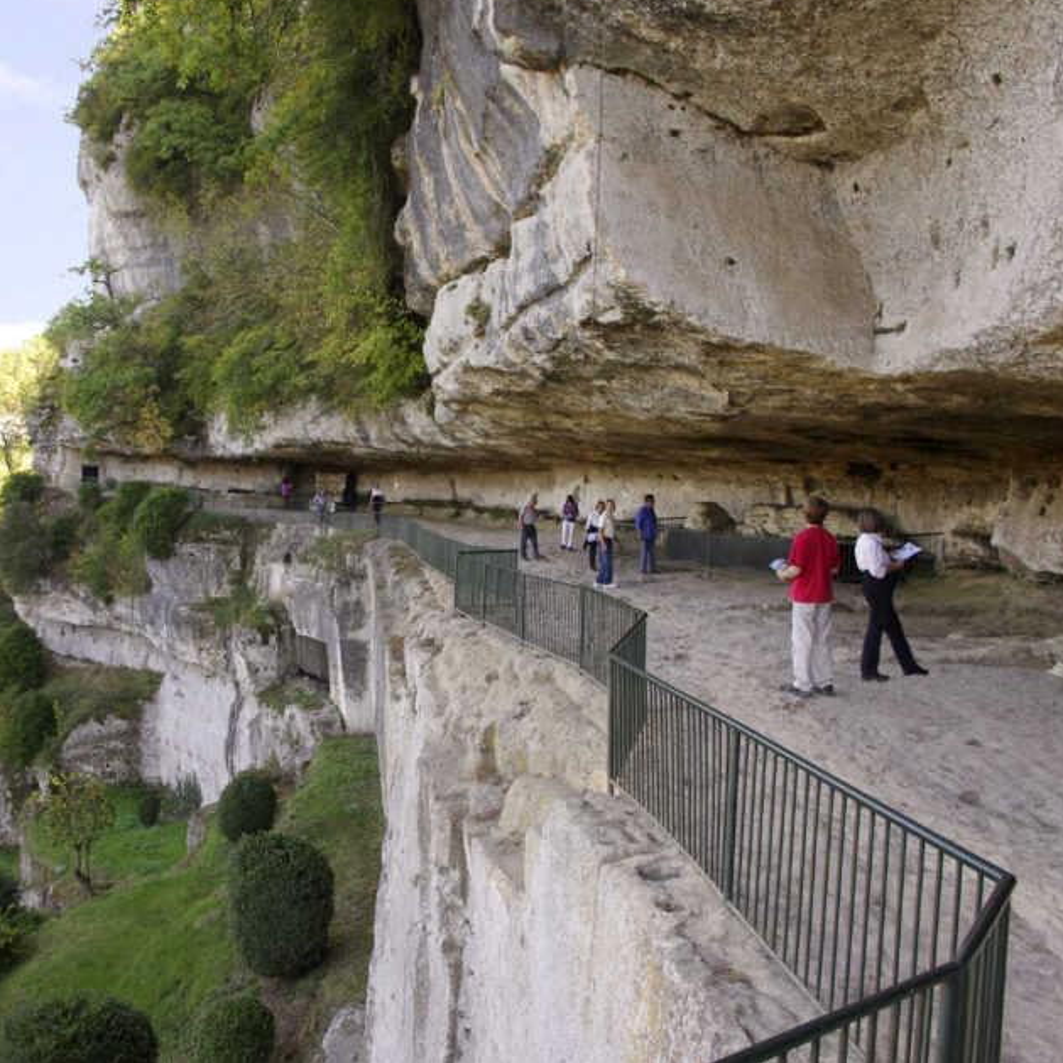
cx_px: 350
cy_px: 527
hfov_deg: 46.4
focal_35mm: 35
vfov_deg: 47.2
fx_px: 1216
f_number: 8
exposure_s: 1/160
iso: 800
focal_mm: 18
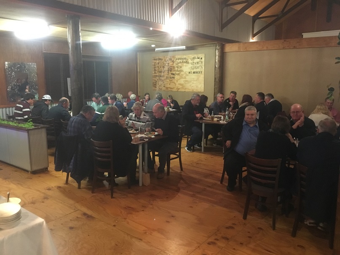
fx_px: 285
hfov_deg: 61.7
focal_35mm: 29
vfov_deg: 48.2
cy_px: 128
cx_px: 170
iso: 320
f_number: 2.2
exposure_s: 1/17
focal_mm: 4.15
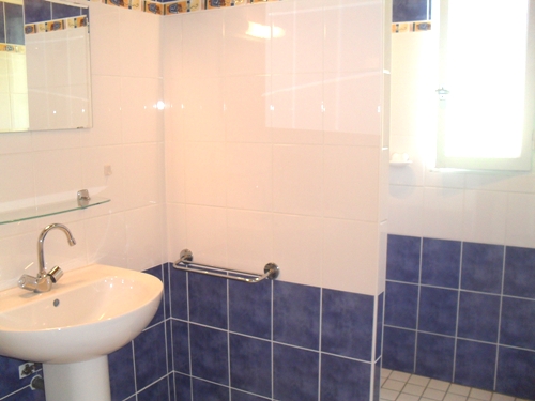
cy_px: 200
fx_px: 541
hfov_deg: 52.6
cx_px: 268
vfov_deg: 40.7
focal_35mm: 35
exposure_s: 1/45
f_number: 3.2
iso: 200
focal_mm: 6.3
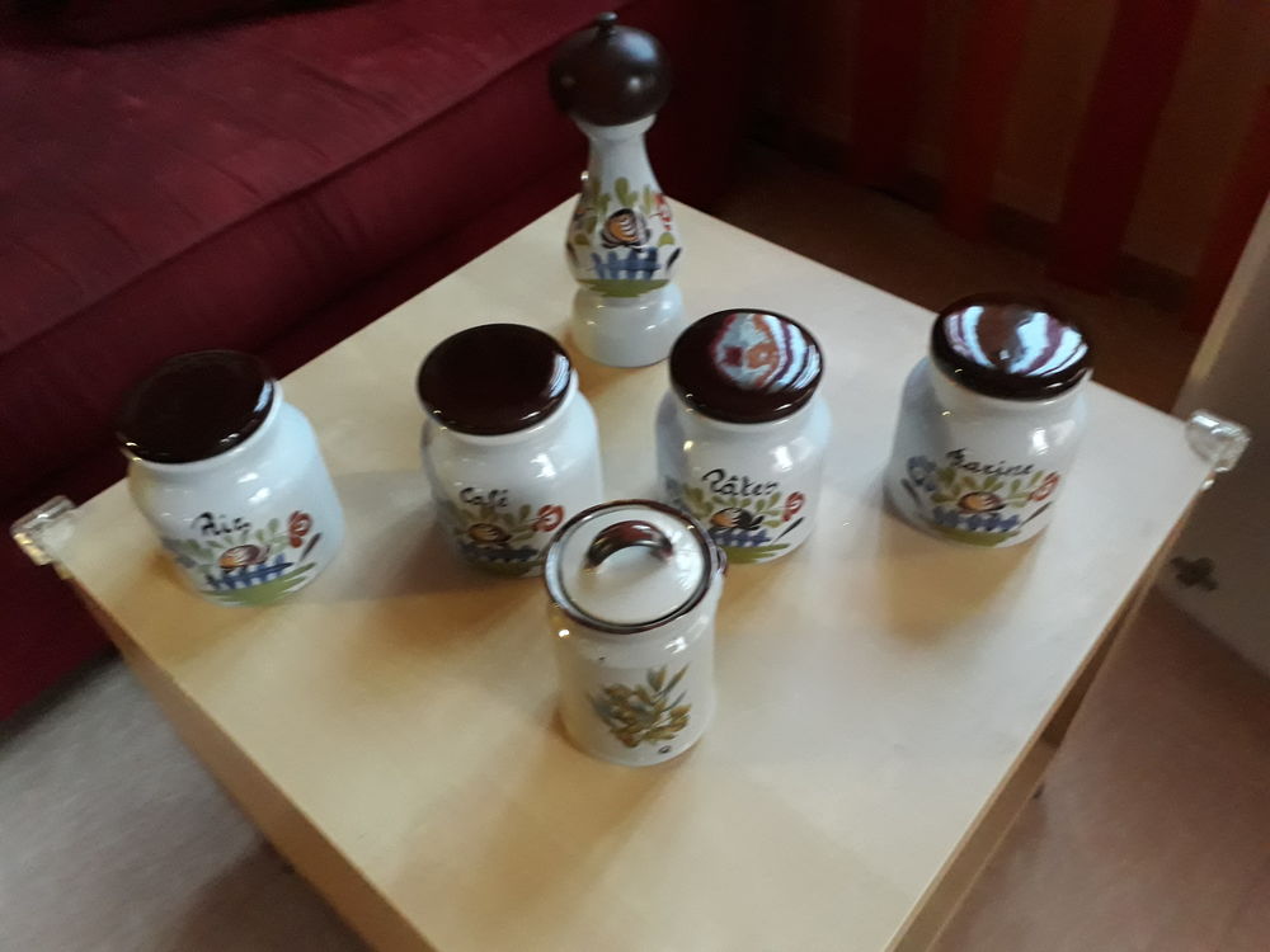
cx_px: 635
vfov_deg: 51.4
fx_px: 991
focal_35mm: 27
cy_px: 476
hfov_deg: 65.3
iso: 640
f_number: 1.9
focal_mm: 3.6
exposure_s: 1/17
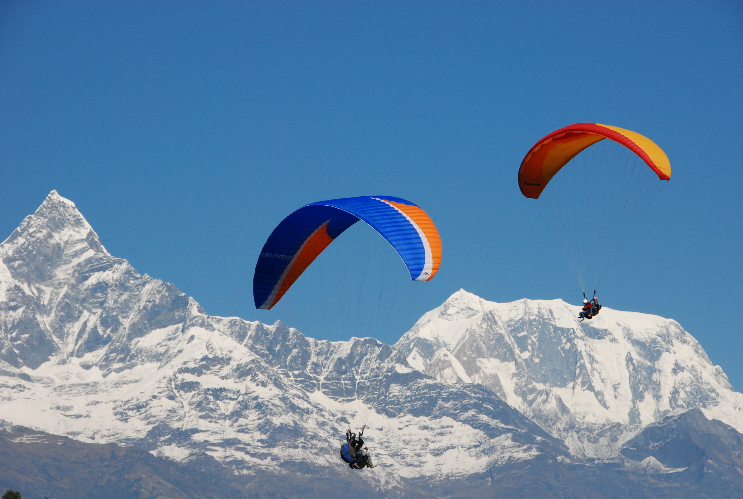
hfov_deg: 12.2
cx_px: 372
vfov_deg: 8.2
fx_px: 3474
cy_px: 250
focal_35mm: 168
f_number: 10
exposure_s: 1/1600
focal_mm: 112
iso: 640
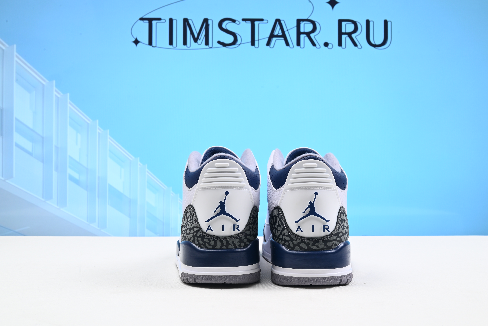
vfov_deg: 33.4
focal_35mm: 40
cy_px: 163
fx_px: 542
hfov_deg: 48.4
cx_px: 244
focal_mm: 40
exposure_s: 1/2
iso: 100
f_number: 16
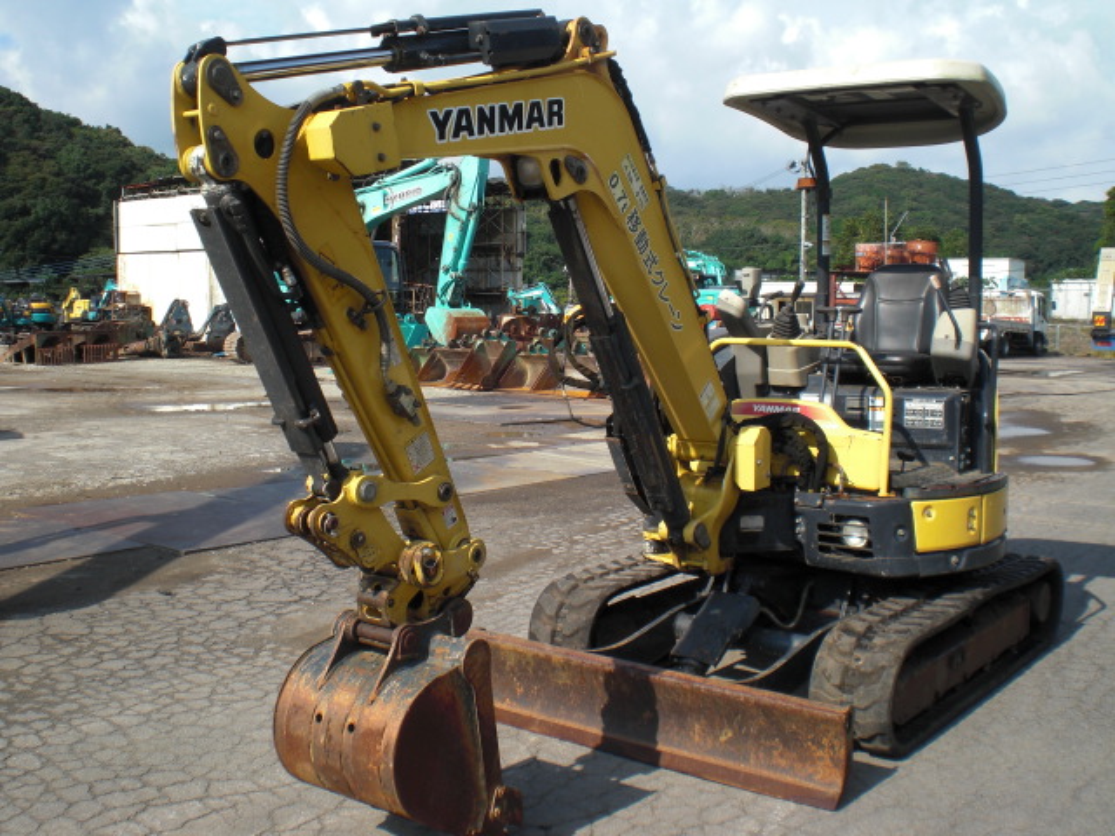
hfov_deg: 49.0
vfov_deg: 37.7
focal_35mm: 38
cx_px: 558
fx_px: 1224
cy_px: 418
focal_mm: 6.3
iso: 64
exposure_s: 1/250
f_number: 5.6
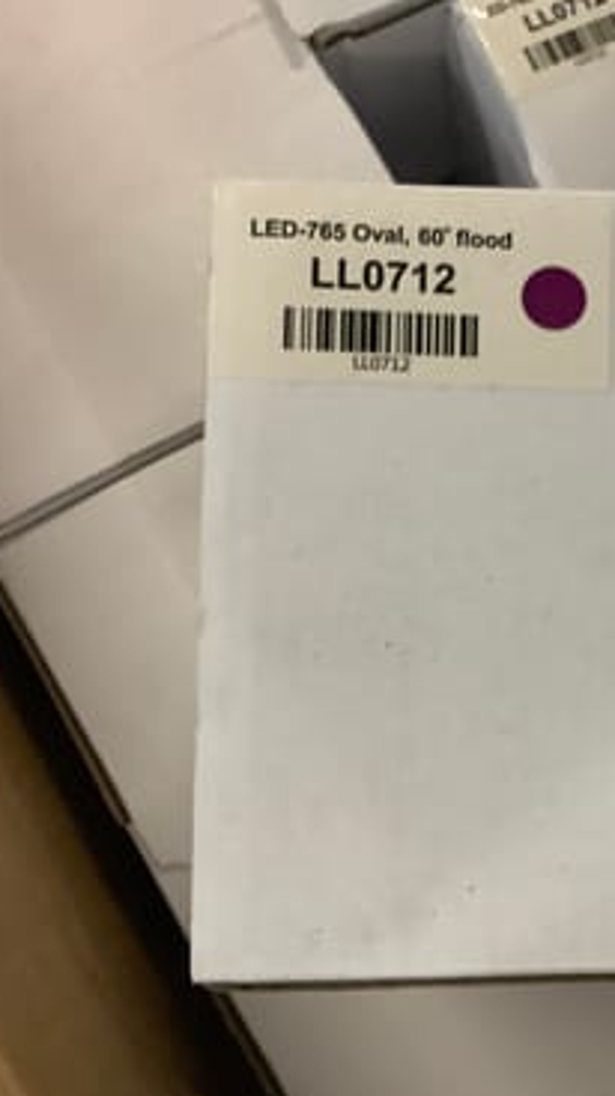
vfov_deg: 44.6
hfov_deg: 24.0
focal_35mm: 46
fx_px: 1336
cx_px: 702
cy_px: 554
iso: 320
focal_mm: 3.3
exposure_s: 1/50
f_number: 2.4
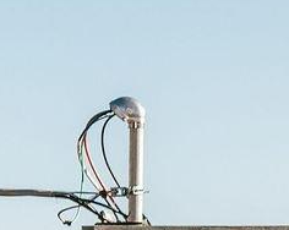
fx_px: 3484
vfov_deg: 3.7
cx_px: 1229
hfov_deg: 4.3
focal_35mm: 408
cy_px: 470
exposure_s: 1/250
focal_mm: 50
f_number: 5
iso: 100
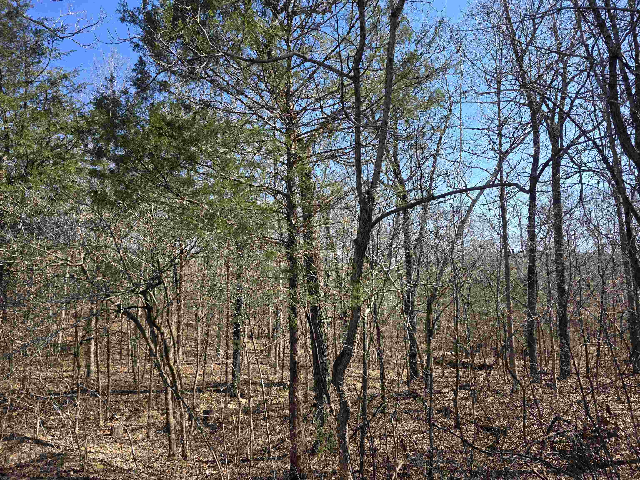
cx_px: 320
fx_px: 425
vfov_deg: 58.9
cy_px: 240
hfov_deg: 73.9
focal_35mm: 23
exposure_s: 1/1941
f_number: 1.7
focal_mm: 6.3
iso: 80
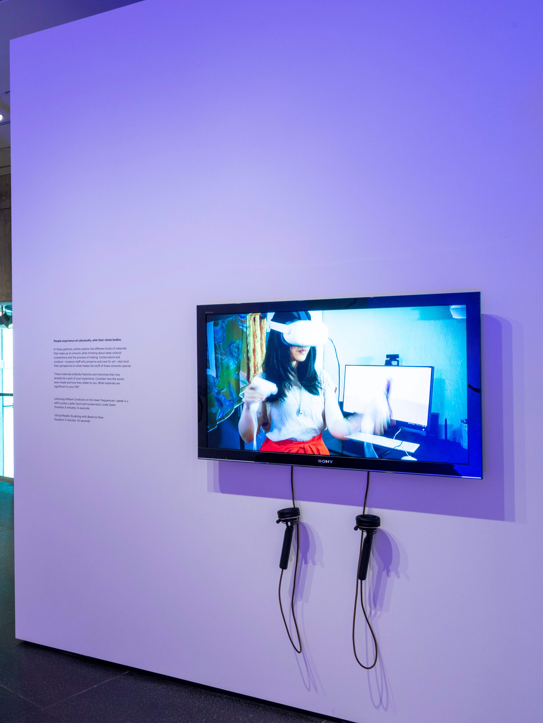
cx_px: 119
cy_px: 357
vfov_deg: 52.6
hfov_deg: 39.3
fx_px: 732
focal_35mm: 35
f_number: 11
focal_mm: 24
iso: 400
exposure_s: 1/4
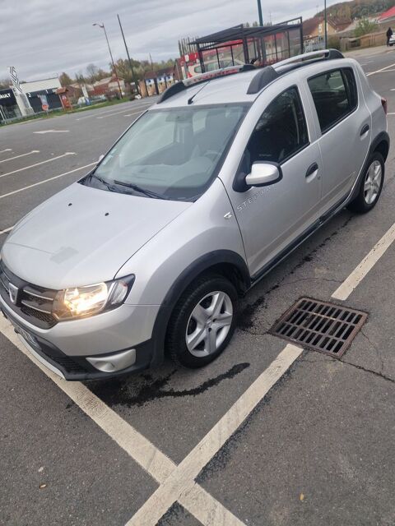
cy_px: 263
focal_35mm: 23
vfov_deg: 73.9
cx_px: 198
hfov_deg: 58.9
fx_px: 350
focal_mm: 5.4
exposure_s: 1/180
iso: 80
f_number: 1.8
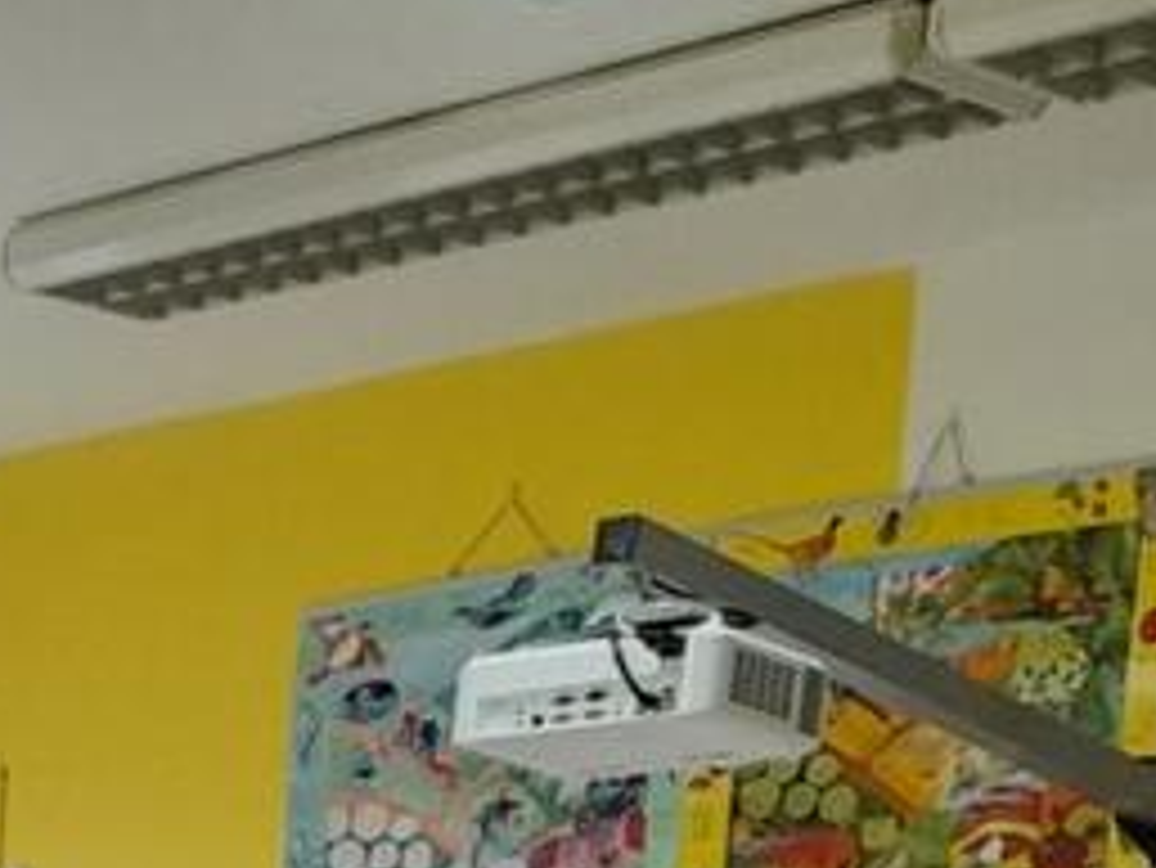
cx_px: -1300
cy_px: 2001
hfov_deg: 12.8
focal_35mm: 130
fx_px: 4343
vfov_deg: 10.1
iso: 125
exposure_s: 1/50
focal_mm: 4.6
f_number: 2
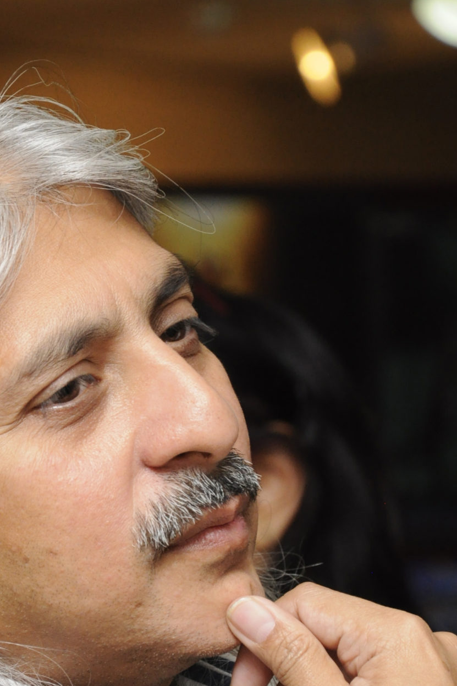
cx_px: 63
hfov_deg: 4.3
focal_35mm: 323
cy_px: 541
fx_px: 6152
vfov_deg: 6.4
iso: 1000
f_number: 7.1
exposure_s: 1/160
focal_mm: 105
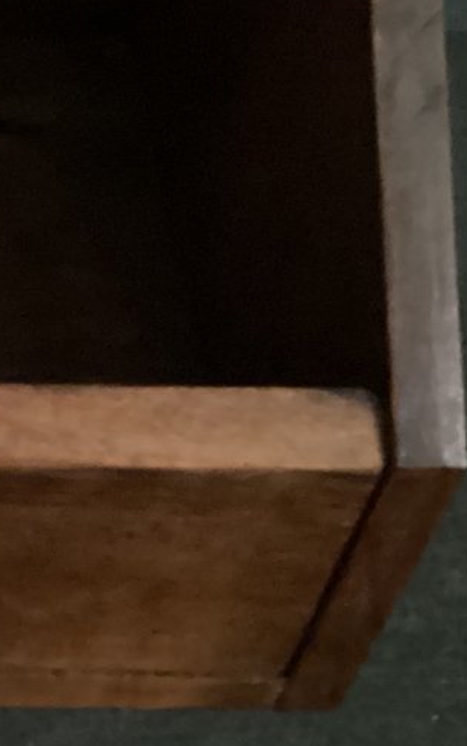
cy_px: 43
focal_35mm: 101
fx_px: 2054
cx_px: -425
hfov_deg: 11.8
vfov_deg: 20.1
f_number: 2.4
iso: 800
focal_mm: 3.3
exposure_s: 1/15
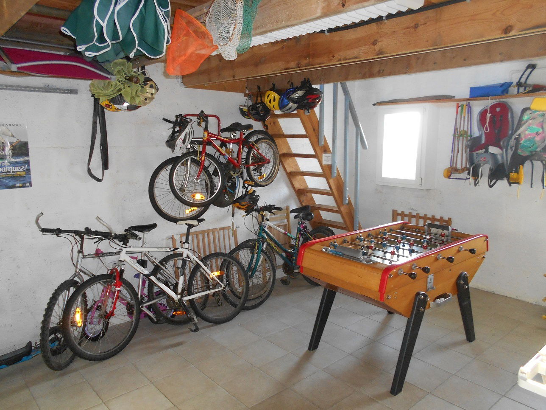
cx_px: 273
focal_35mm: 26
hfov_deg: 67.3
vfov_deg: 53.1
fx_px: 410
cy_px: 205
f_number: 3.2
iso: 280
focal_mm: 4.6
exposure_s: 1/25
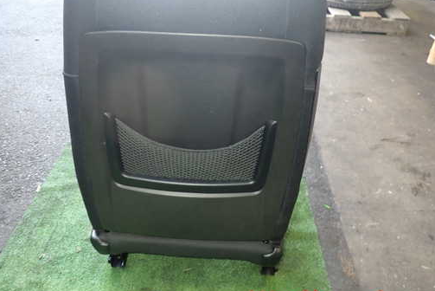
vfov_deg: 42.2
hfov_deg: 60.0
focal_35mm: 31
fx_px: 375
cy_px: 115
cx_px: 186
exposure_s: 1/30
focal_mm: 4.5
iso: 200
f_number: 2
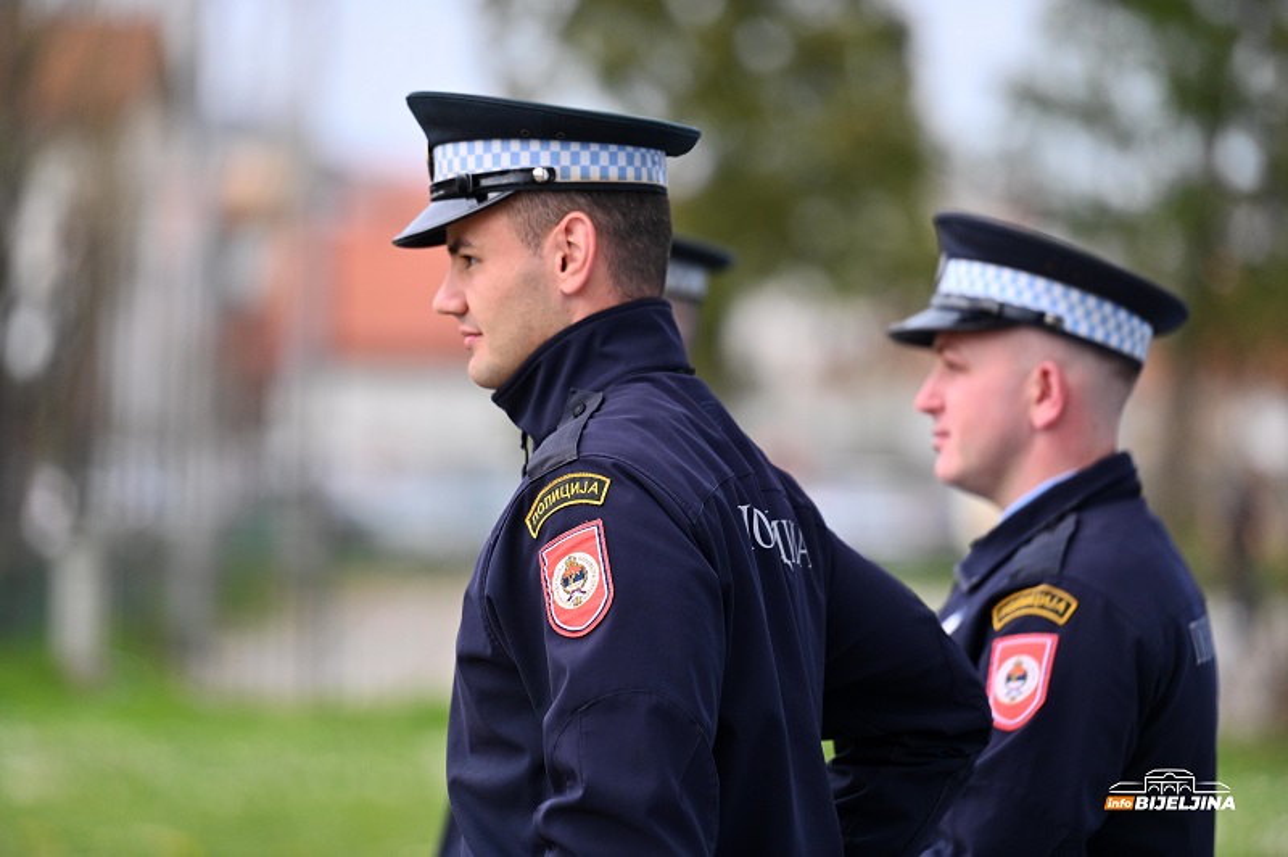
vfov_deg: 6.9
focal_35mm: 200
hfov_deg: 10.3
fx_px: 7149
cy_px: 428
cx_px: 644
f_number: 2.8
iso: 400
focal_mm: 200
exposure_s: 1/3200
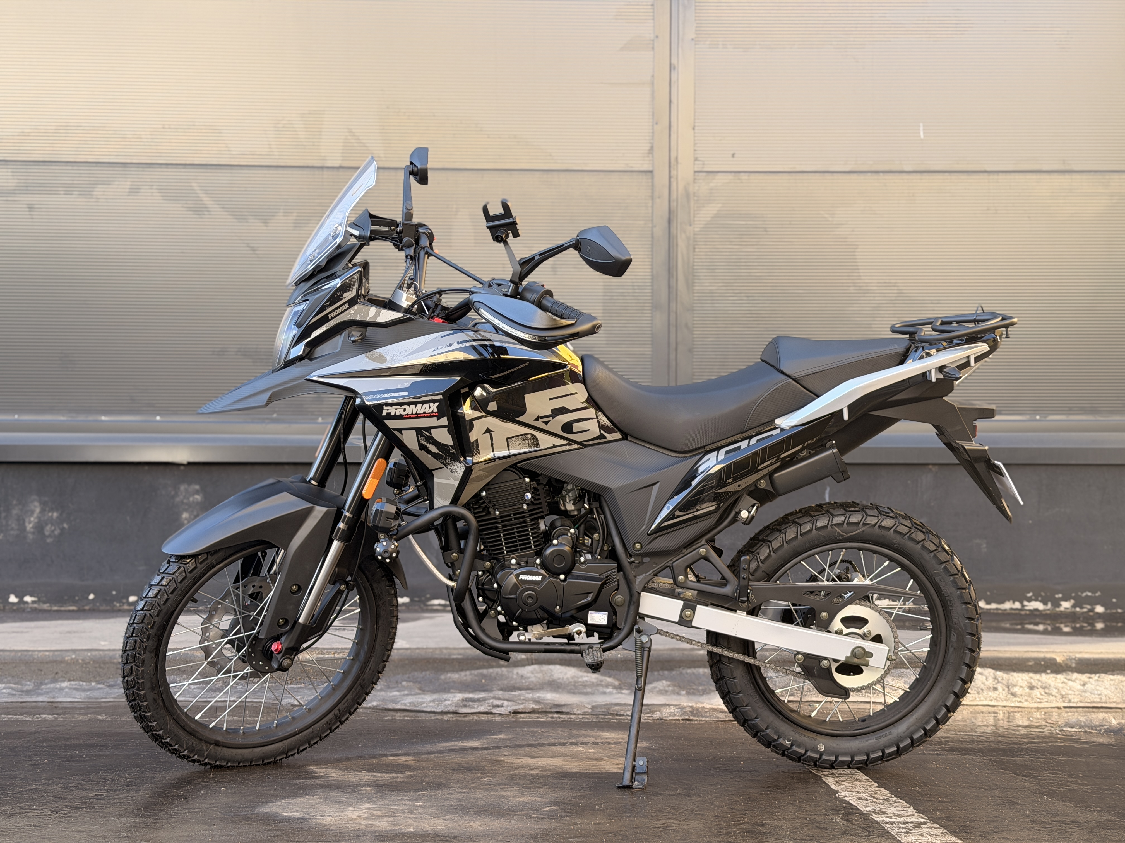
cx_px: 562
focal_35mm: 48
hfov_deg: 39.7
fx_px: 1560
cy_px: 422
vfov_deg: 30.3
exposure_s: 1/238
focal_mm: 6.76
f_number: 1.78
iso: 64
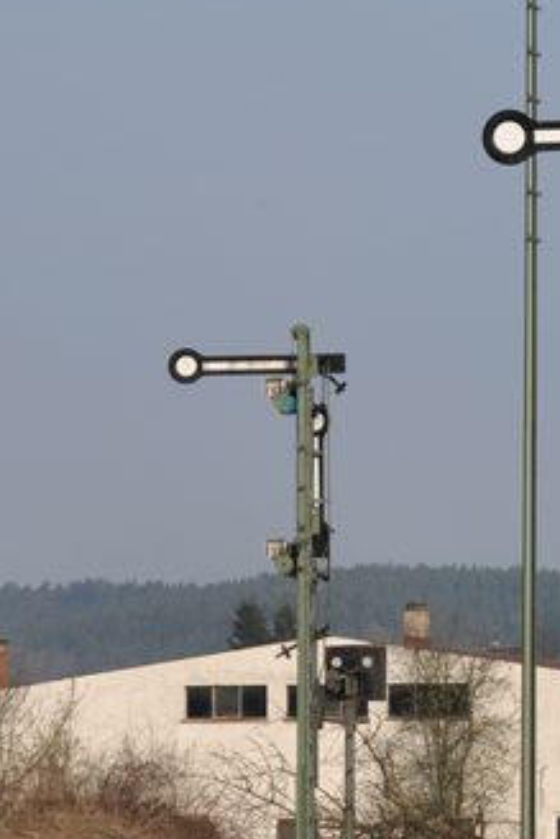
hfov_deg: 5.6
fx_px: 5664
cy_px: 512
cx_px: 1043
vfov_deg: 8.5
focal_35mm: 243
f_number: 9
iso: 250
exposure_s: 1/640
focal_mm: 52
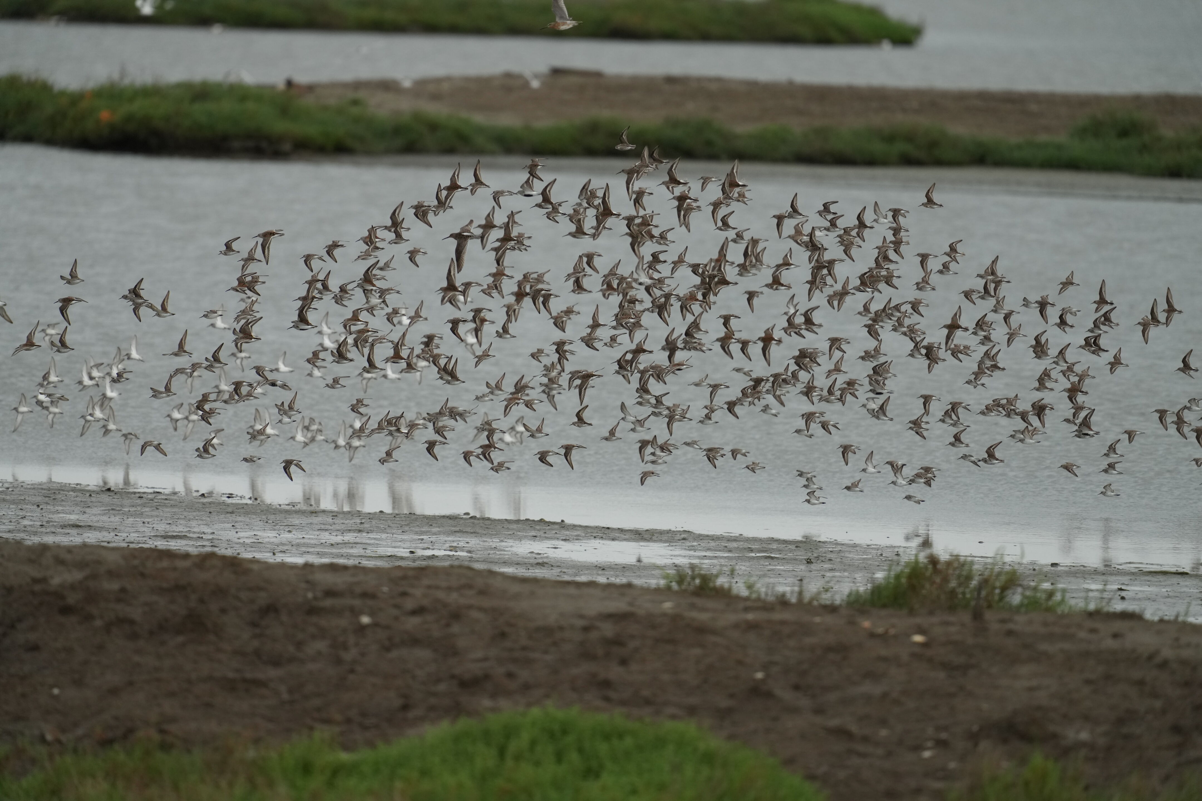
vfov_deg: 2.3
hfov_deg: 3.4
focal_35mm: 600
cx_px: 601
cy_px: 400
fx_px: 20032
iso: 1600
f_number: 5.6
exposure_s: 1/2000
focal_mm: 600
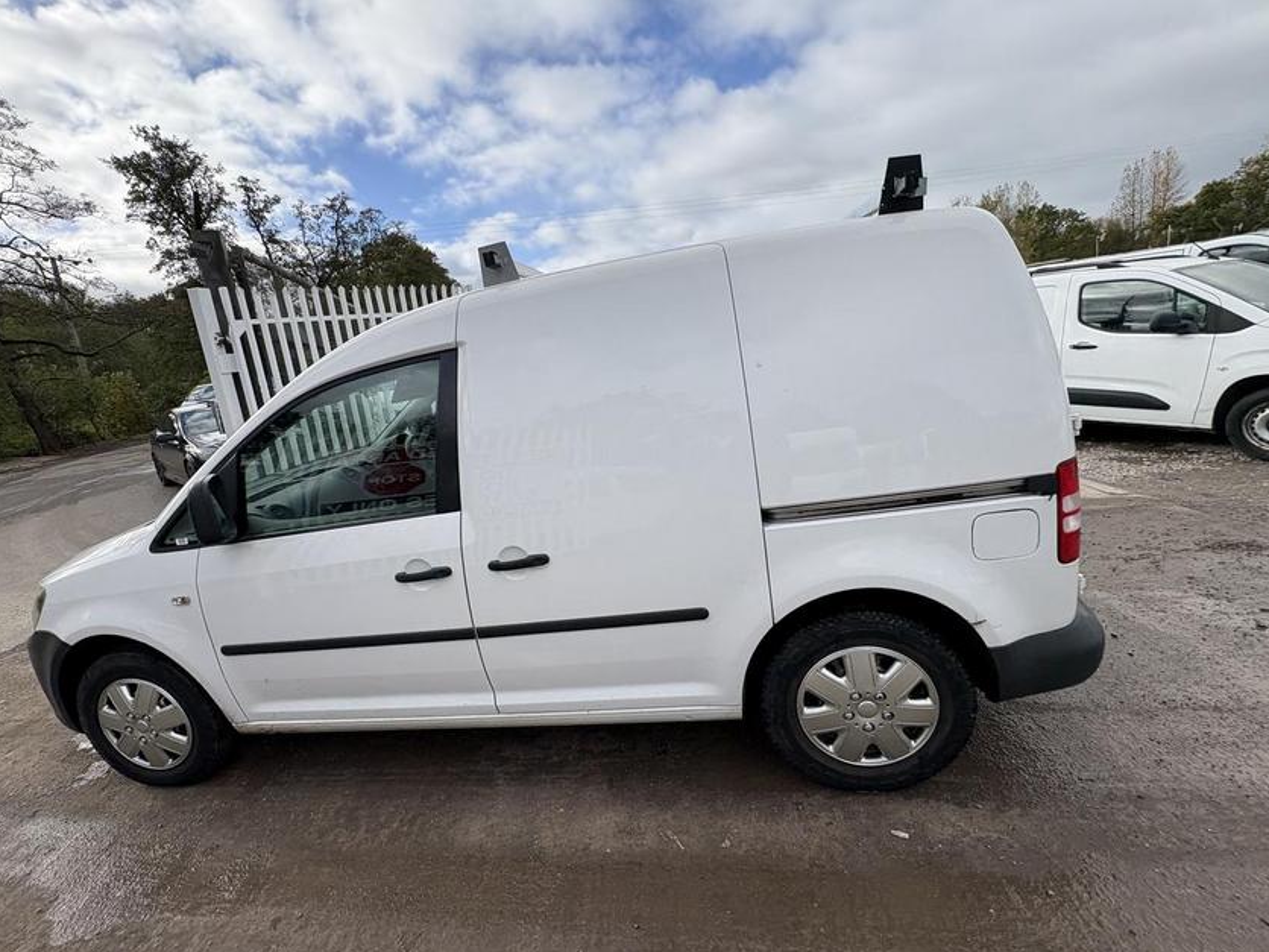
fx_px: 550
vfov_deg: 81.7
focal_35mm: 15
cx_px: 601
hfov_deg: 98.1
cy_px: 460
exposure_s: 1/1048
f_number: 2.2
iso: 40
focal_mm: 2.22
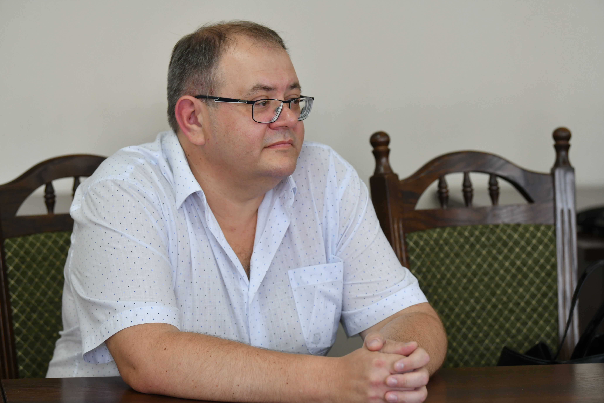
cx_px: 302
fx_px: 2013
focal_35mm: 120
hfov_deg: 17.1
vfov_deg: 11.4
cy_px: 202
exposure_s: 1/200
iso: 900
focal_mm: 120
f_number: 4
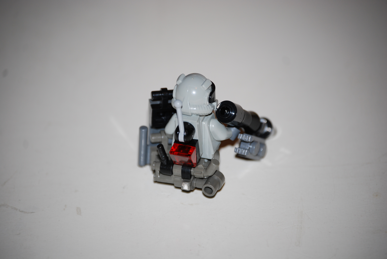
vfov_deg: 7.7
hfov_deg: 11.4
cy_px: 130
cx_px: 194
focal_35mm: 180
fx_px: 1937
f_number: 5
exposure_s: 1/60
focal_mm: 120
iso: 200
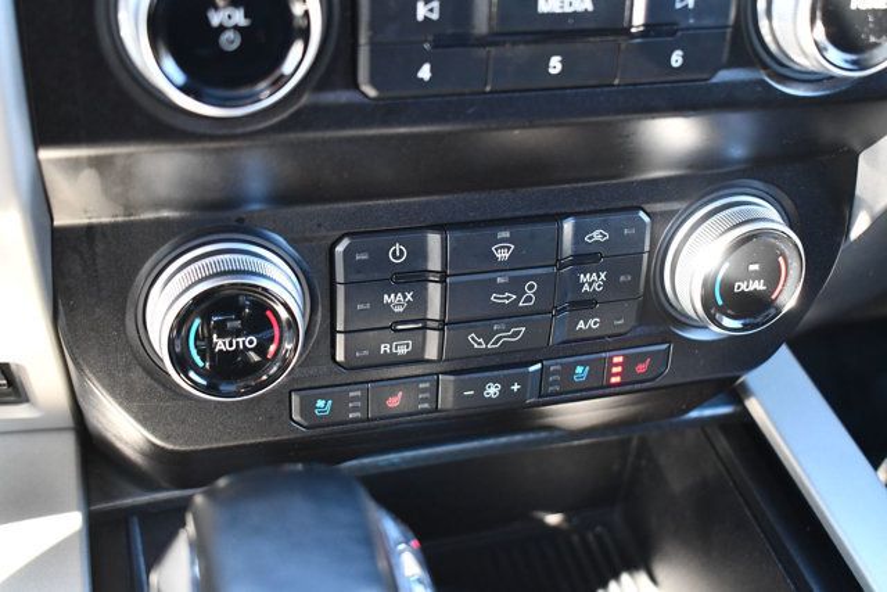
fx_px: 1134
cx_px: 444
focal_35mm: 46
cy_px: 296
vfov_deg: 29.3
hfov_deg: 42.7
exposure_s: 1/125
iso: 2800
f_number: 4.2
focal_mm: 31
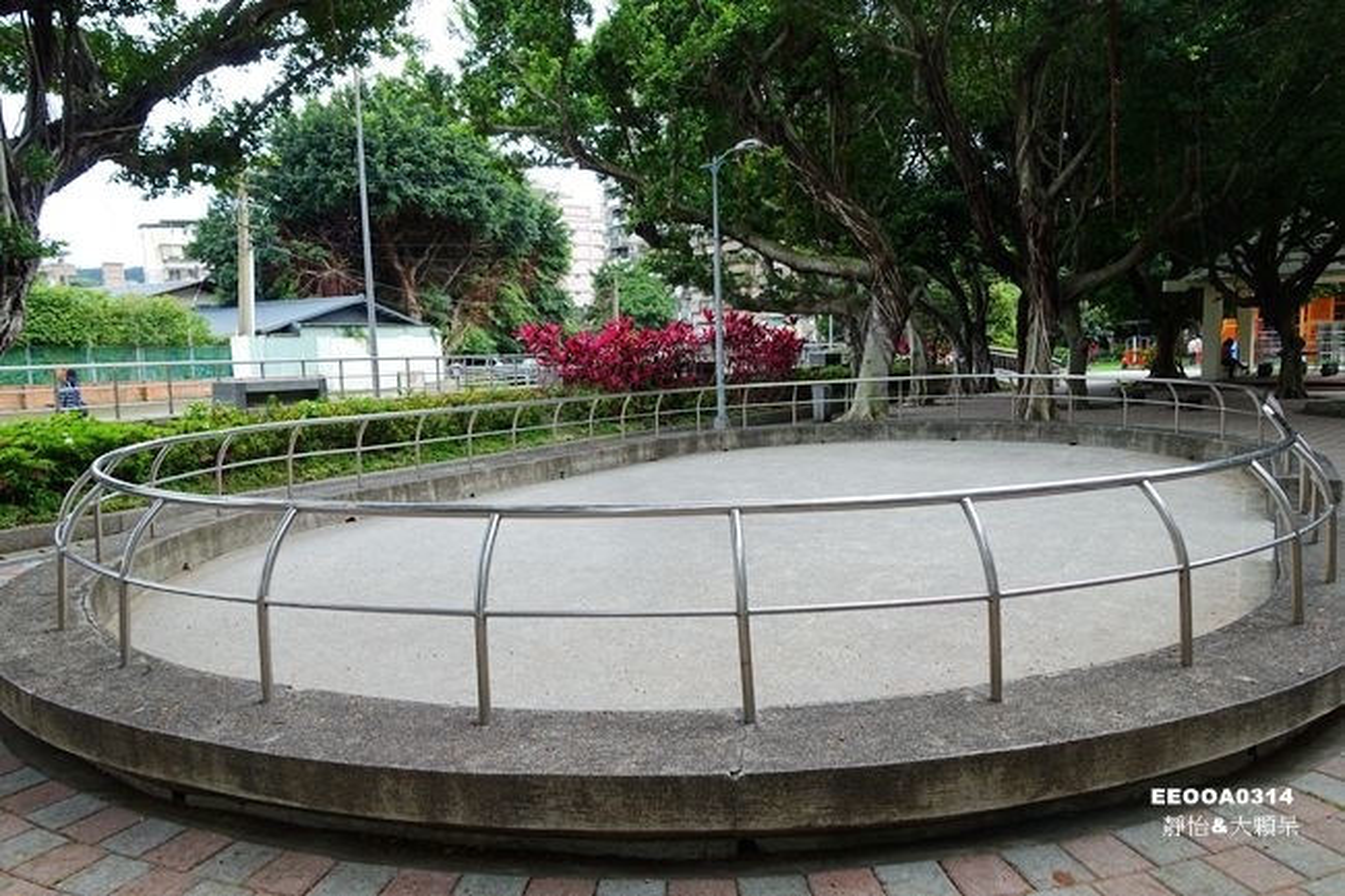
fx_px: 896
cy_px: 448
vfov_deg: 53.1
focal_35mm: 24
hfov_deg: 73.8
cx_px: 672
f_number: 4
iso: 125
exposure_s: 1/125
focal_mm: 8.8
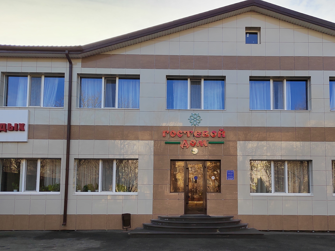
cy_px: 163
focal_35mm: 32
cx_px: 193
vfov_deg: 43.7
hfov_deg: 56.6
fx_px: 310
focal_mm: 5.52
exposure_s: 1/623
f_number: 1.9
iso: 219
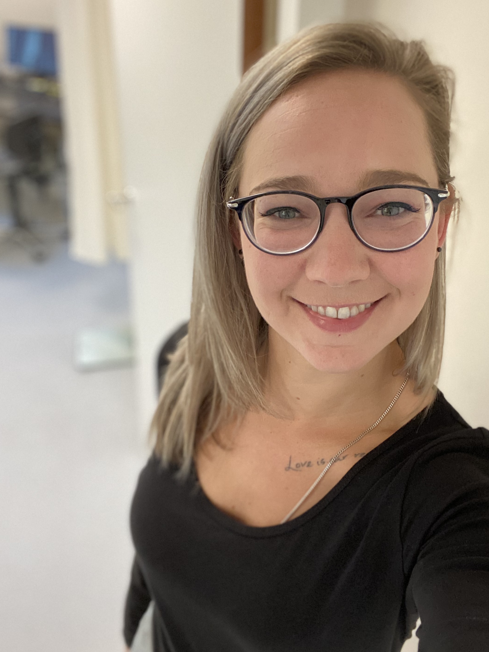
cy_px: 299
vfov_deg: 55.3
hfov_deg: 42.9
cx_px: 261
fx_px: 622
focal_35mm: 33
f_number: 2.2
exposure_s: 1/47
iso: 400
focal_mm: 2.71
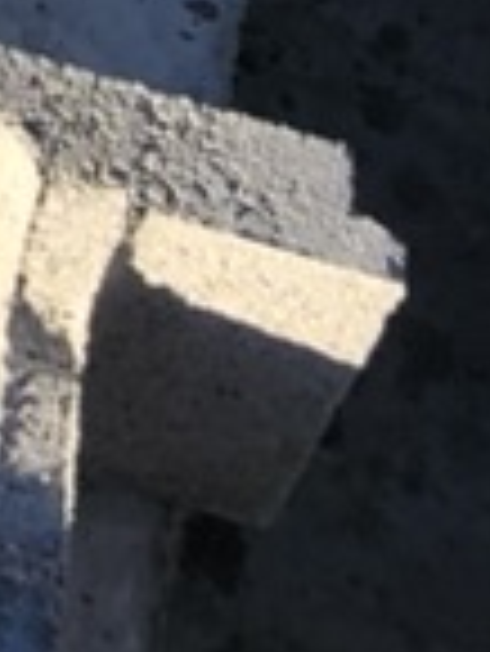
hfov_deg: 6.8
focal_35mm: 198
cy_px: -1542
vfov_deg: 8.0
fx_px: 3732
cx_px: -984
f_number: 1.8
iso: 20
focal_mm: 3.99
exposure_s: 1/1656
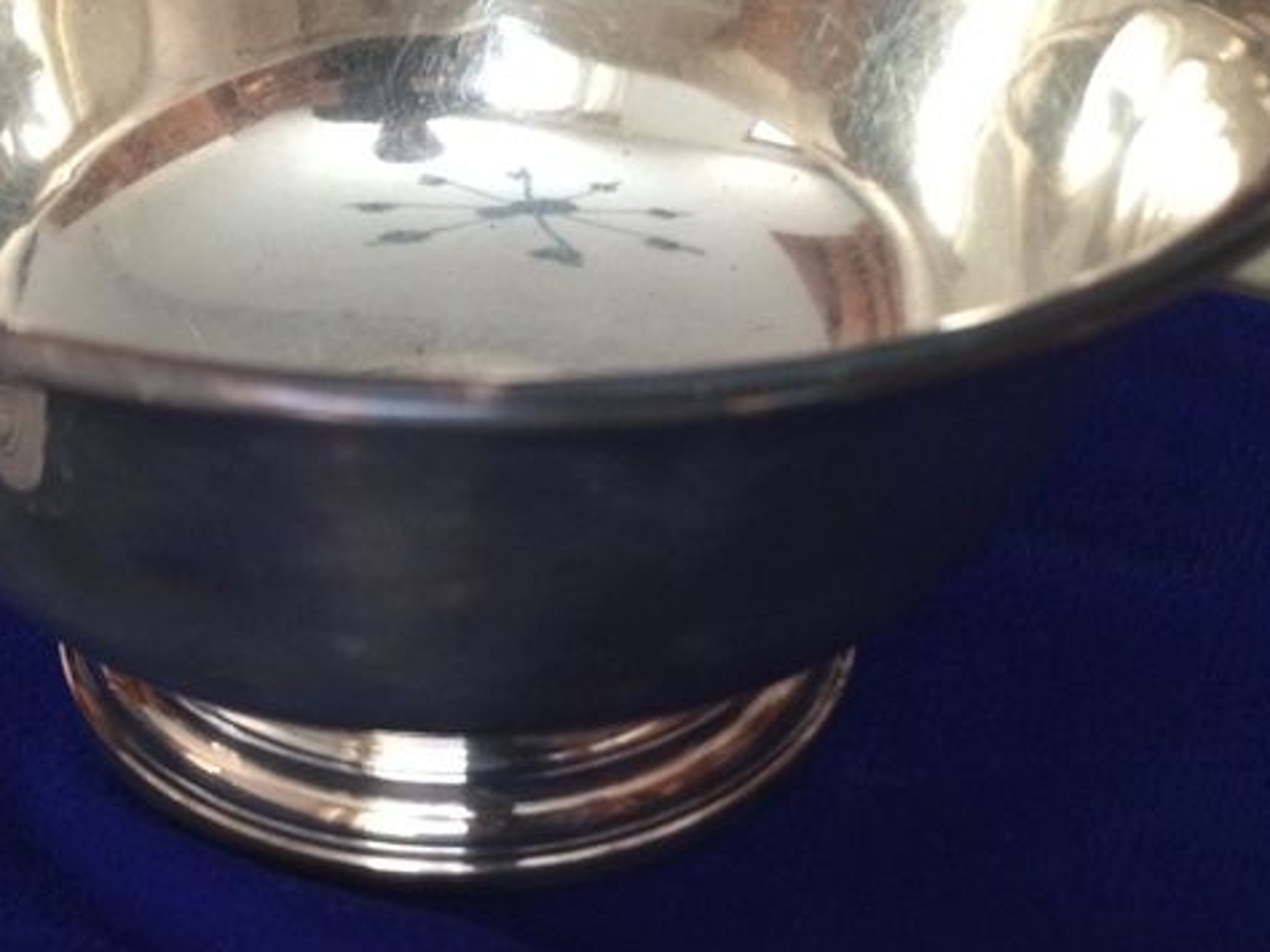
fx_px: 2090
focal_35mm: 57
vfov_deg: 25.4
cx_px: 453
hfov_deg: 33.6
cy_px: 682
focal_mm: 4.12
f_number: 2.2
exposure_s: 1/17
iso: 320
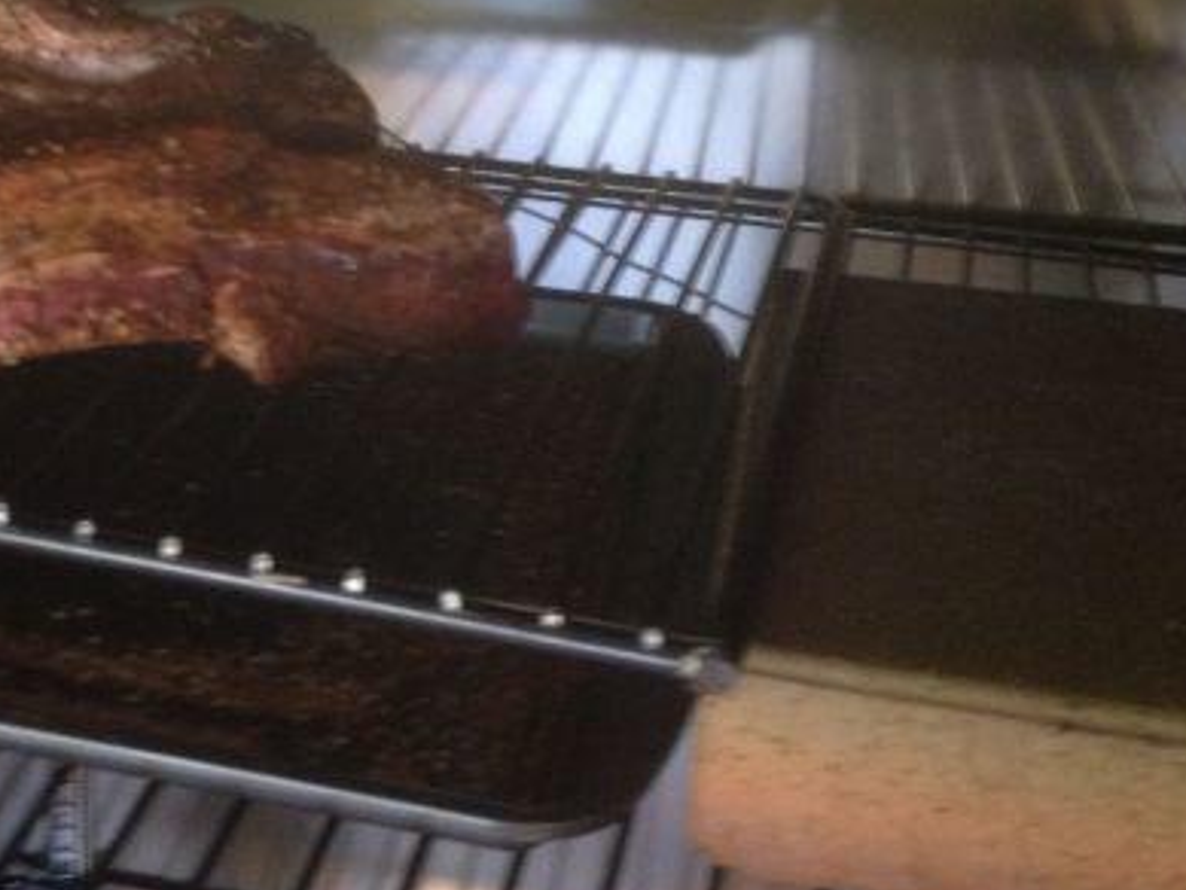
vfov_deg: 20.4
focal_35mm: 72
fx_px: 2468
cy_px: 271
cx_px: 113
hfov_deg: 26.1
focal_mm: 4.28
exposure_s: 1/20
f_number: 2.4
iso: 250
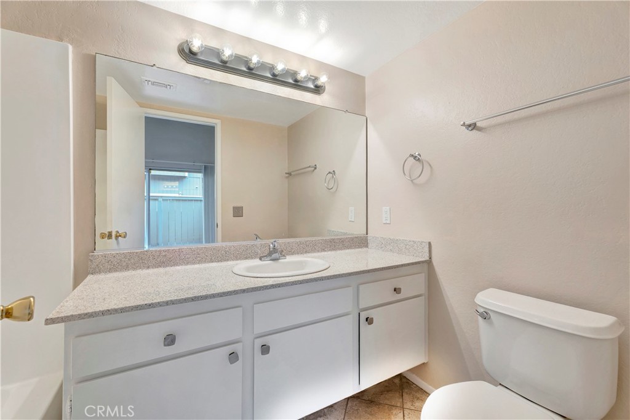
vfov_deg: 77.3
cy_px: 210
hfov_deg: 100.4
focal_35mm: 15
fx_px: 262
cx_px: 315
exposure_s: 1/10
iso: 100
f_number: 5.6
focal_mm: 10
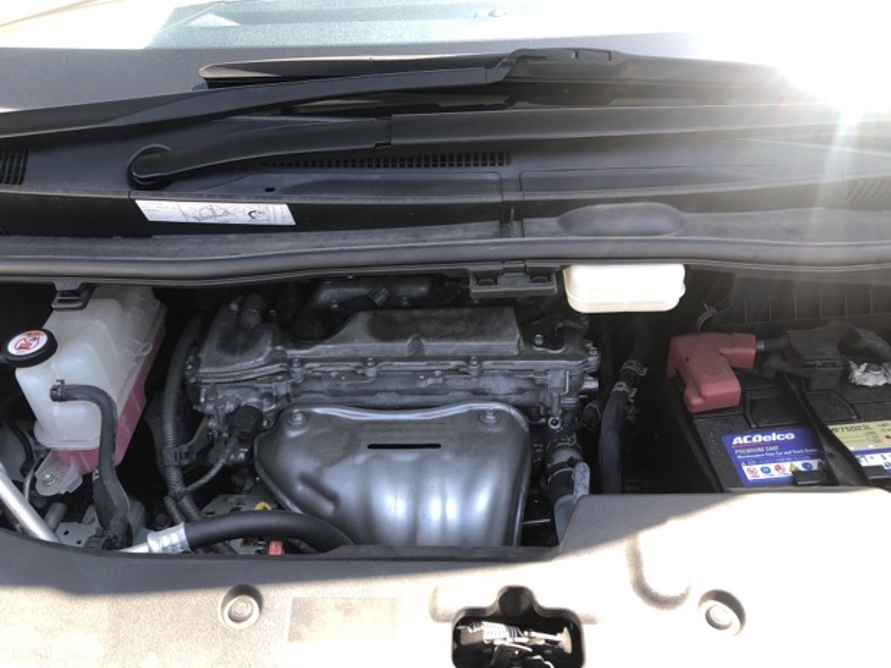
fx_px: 746
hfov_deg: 61.7
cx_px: 433
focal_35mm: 29
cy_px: 339
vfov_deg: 48.2
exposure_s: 1/122
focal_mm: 3.99
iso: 20
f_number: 1.8
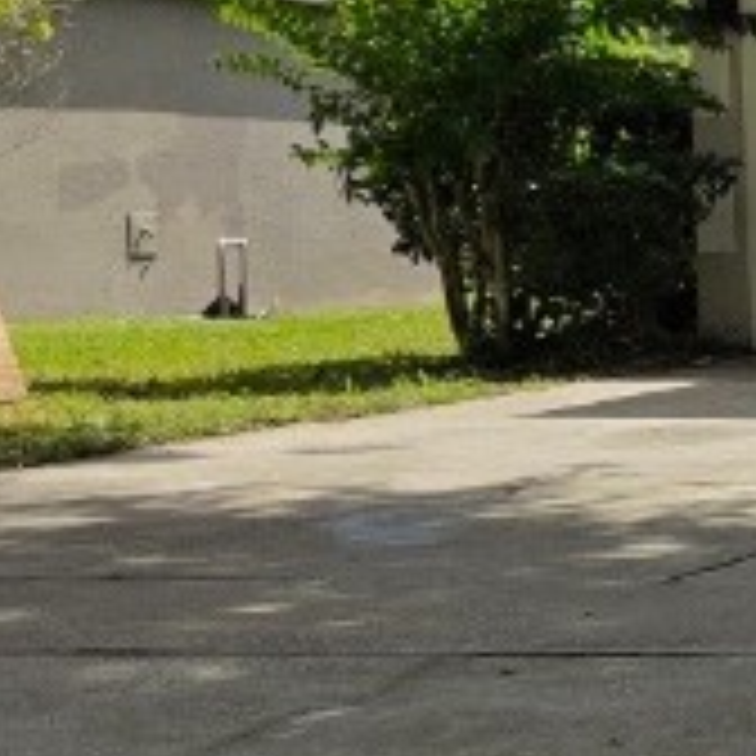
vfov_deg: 14.0
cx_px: 2295
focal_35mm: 124
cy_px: 490
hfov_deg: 10.2
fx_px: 3064
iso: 80
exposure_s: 1/10000
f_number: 1.7
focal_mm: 6.3
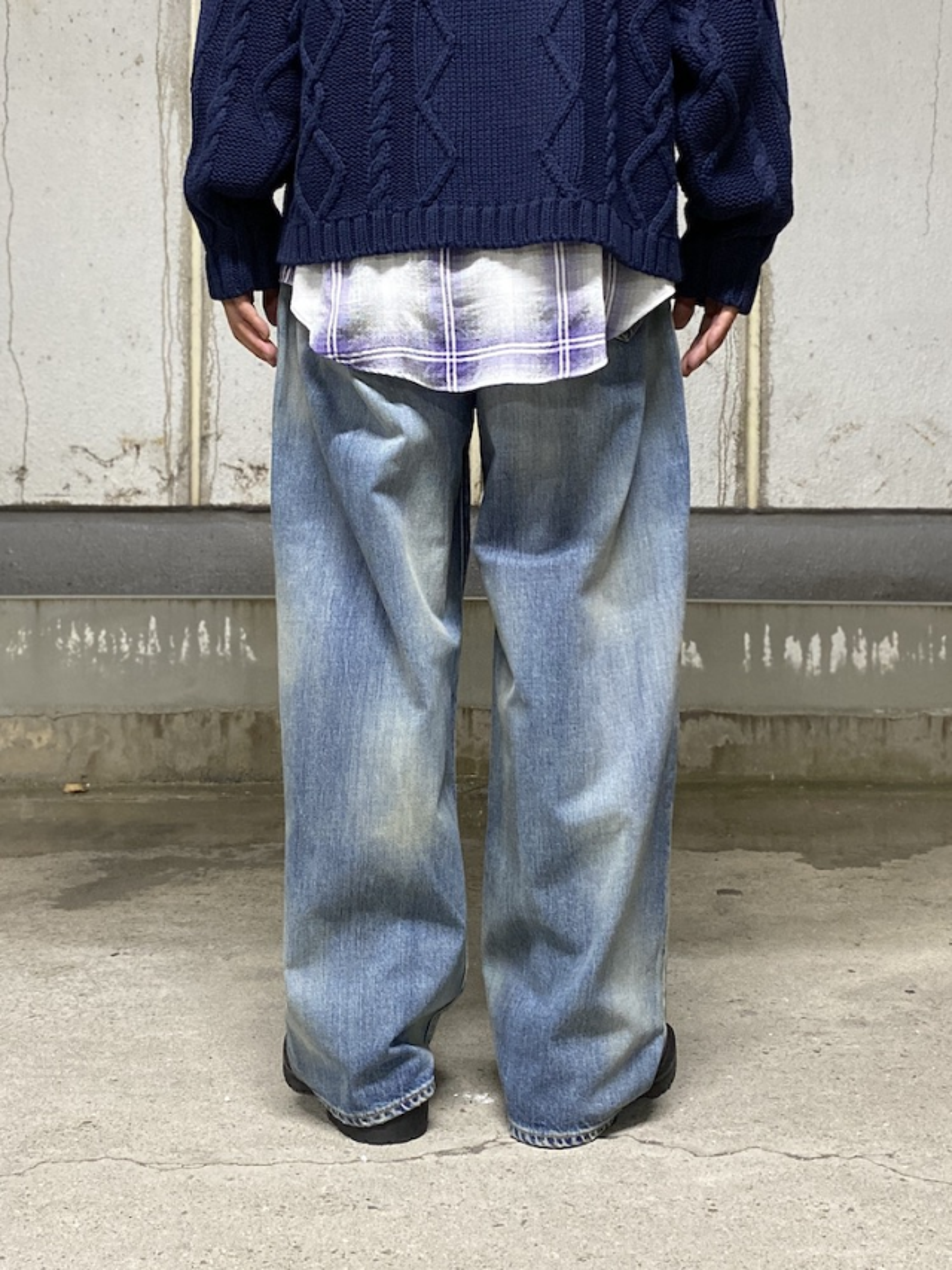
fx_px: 954
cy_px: 635
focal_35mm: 26
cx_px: 476
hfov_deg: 53.0
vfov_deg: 67.3
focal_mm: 4.25
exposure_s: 1/25
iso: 500
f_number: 1.8
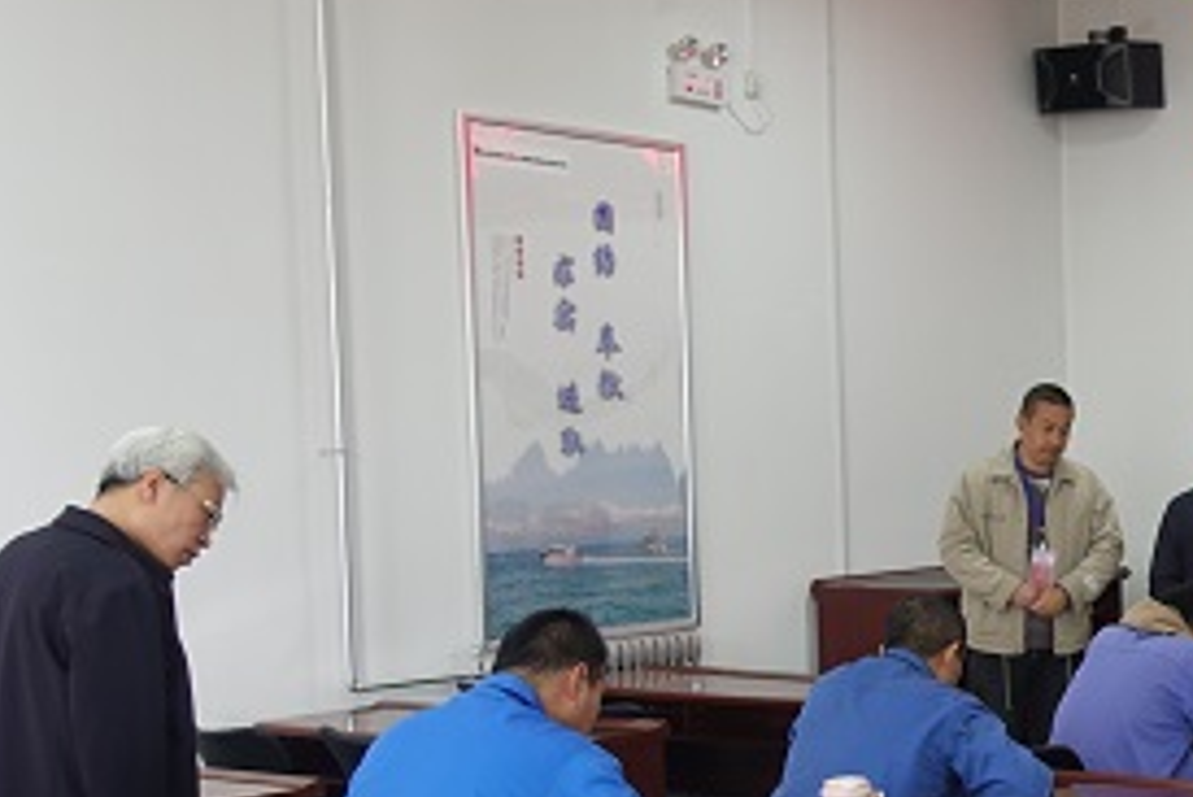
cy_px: 597
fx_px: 2089
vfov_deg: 21.4
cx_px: 1345
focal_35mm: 63
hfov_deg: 28.6
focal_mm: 8.8
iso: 125
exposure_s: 1/30
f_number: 2.5
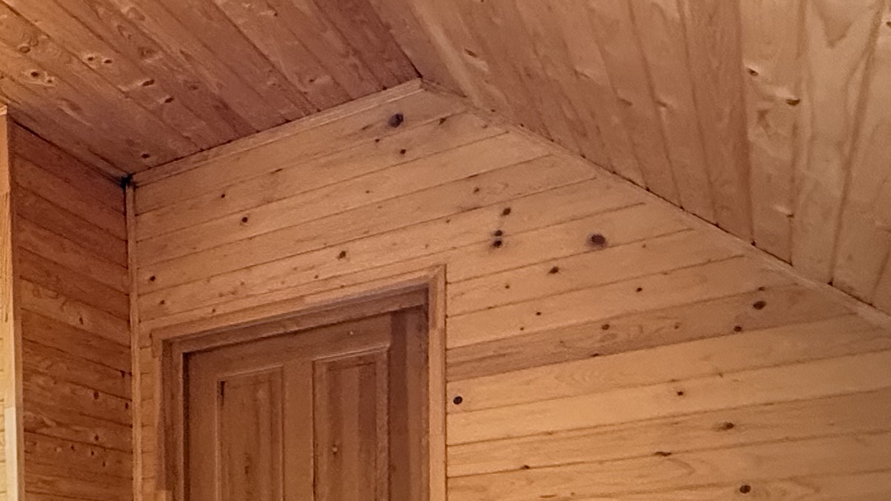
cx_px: -129
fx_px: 1016
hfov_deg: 37.9
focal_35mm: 43
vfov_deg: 24.1
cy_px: 664
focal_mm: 2.22
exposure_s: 1/60
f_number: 2.2
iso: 640
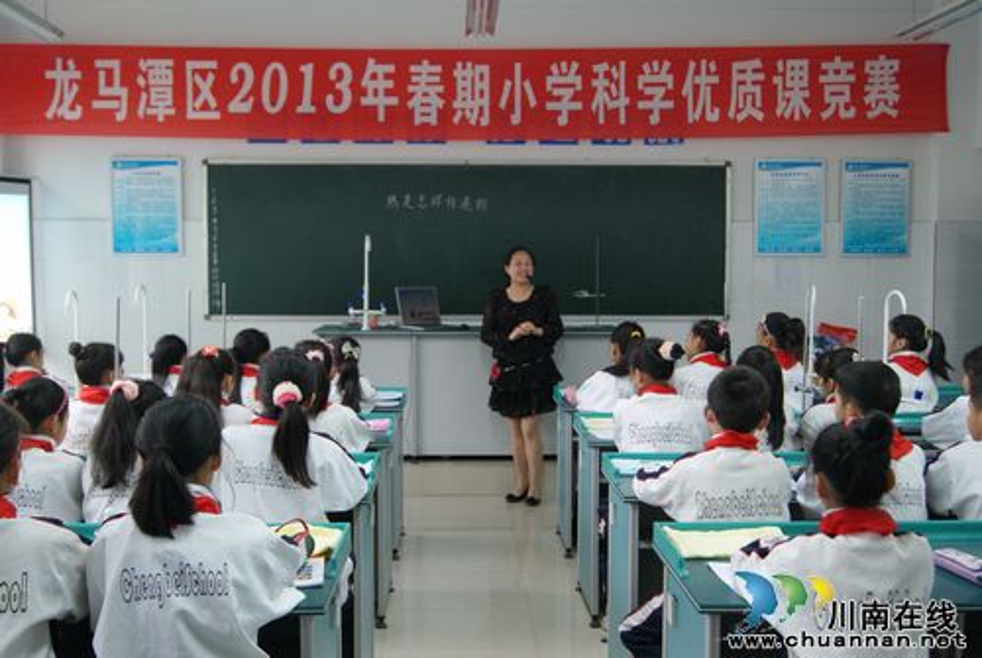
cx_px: 491
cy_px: 329
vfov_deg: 32.0
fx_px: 1147
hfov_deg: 46.3
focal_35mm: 42
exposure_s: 1/25
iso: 400
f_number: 4.5
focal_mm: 28
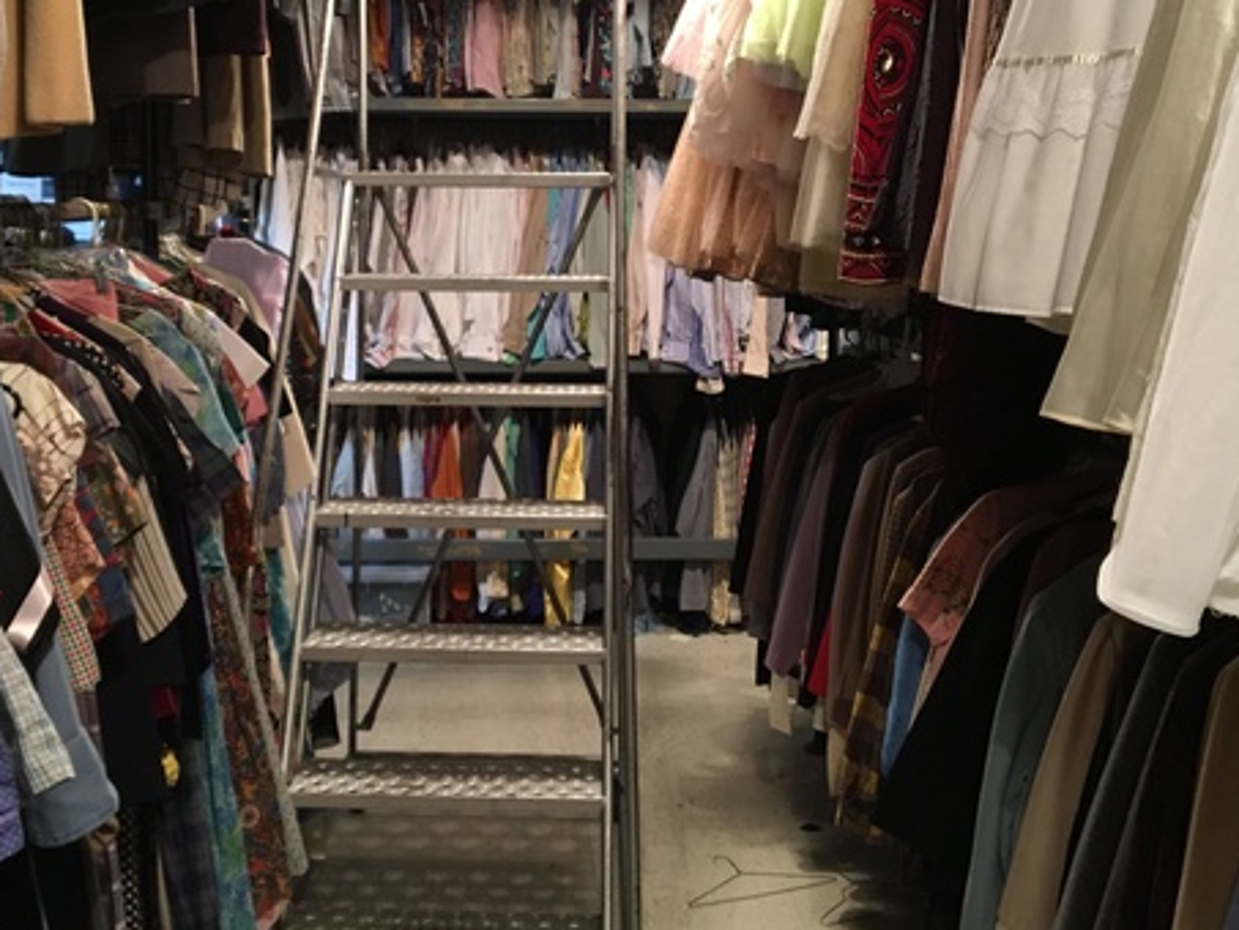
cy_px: 388
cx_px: 528
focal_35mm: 41
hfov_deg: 45.6
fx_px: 1468
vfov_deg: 35.1
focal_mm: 4.15
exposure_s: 1/30
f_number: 2.2
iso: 125
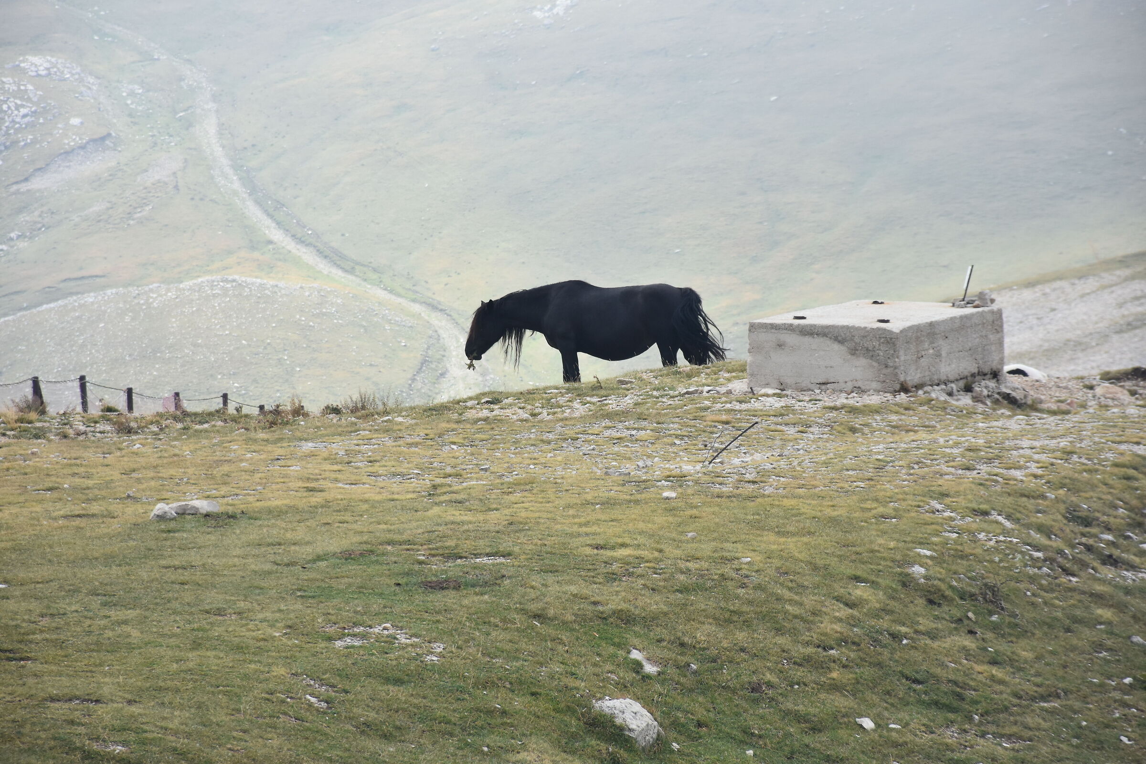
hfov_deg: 9.8
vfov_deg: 6.5
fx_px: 6684
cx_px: 573
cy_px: 382
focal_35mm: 210
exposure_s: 1/1000
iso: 500
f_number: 8
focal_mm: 140
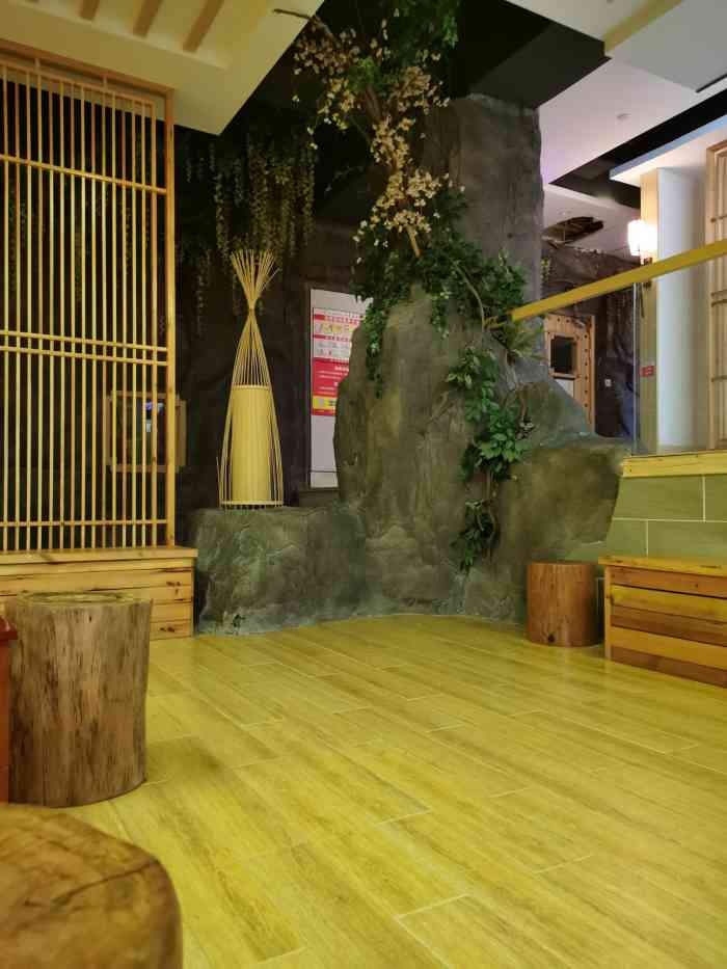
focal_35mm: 27
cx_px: 364
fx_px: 756
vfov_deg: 65.3
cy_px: 484
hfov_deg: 51.4
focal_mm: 5.58
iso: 800
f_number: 1.8
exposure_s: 1/25
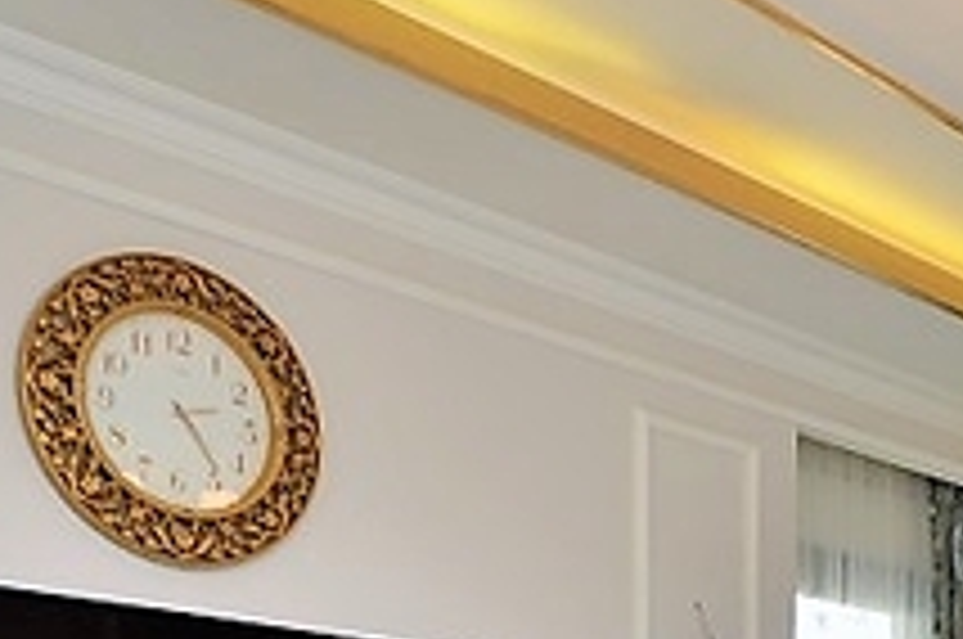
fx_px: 1629
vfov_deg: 19.8
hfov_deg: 30.0
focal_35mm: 61
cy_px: 900
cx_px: 1024
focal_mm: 12
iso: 100
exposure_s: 1/60
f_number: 4
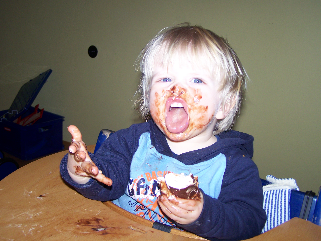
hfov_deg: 43.9
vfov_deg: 33.6
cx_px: 160
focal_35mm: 43
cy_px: 120
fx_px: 399
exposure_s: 1/60
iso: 80
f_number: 2.9
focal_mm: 7.1
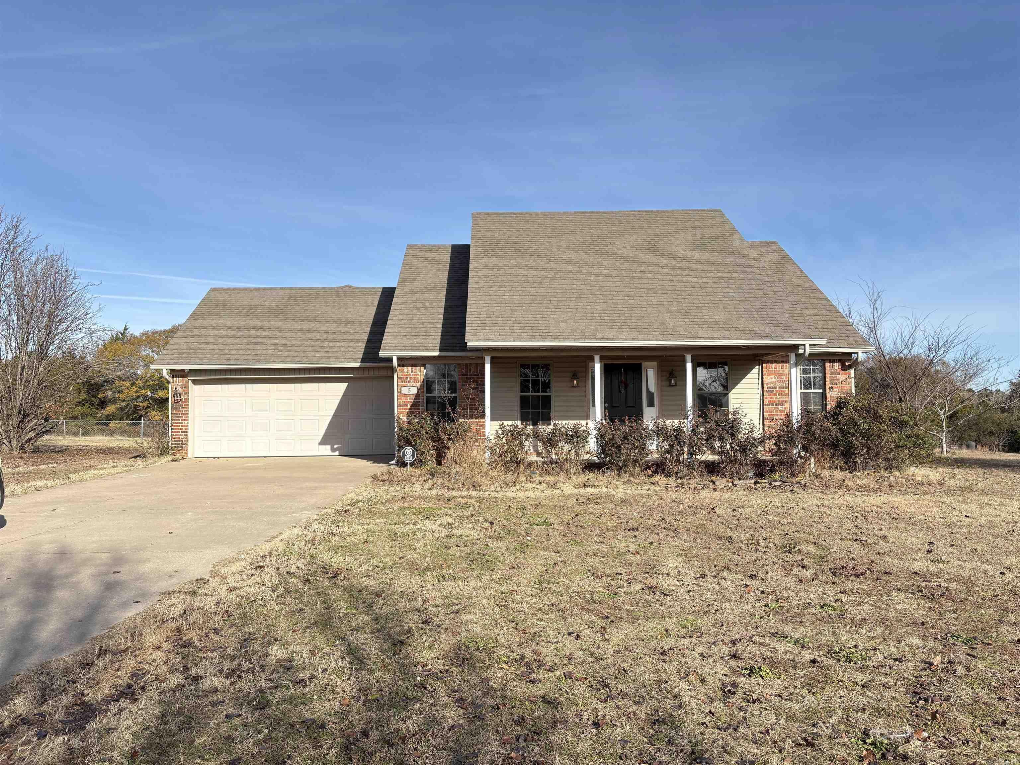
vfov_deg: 53.1
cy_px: 382
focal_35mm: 26
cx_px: 510
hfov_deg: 67.3
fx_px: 766
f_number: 1.6
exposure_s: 1/1587
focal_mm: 5.96
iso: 50
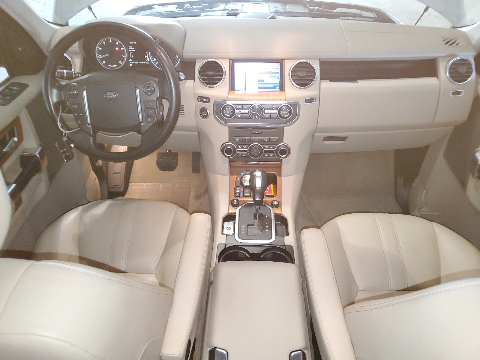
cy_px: 180
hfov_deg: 67.3
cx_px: 240
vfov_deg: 53.1
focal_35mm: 26
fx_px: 361
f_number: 1.5
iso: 286
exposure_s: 1/15
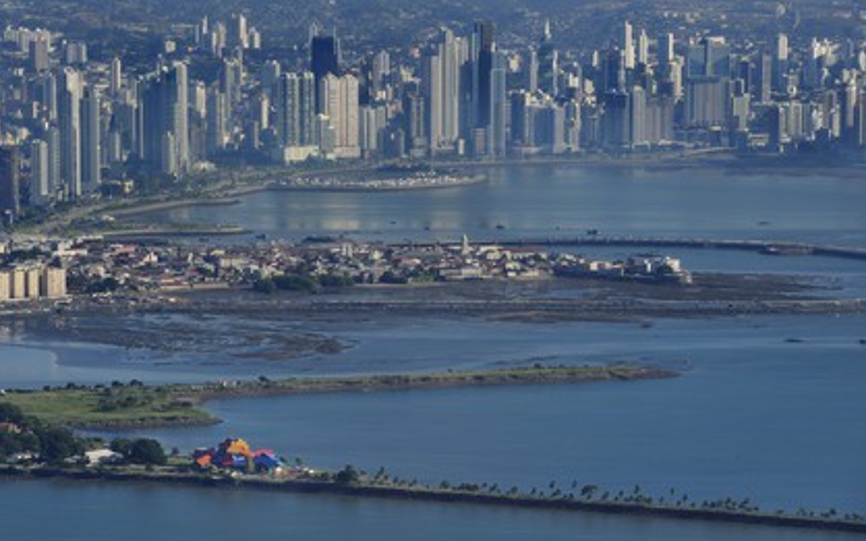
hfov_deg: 10.2
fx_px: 4837
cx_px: 433
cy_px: 276
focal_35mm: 205
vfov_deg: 6.4
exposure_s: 1/500
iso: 200
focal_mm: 200
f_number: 10
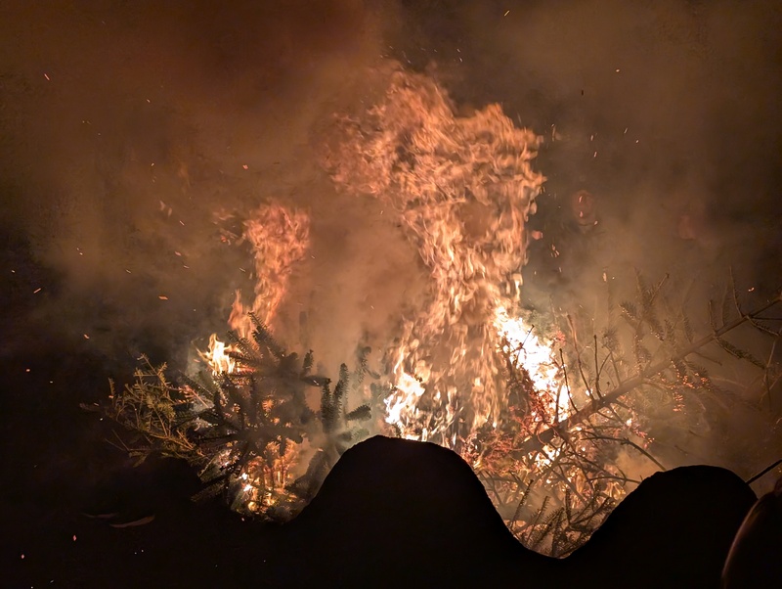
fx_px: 1108
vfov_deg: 29.7
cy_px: 294
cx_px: 391
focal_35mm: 49
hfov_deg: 38.9
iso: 114
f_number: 1.68
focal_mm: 6.9
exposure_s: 1/230
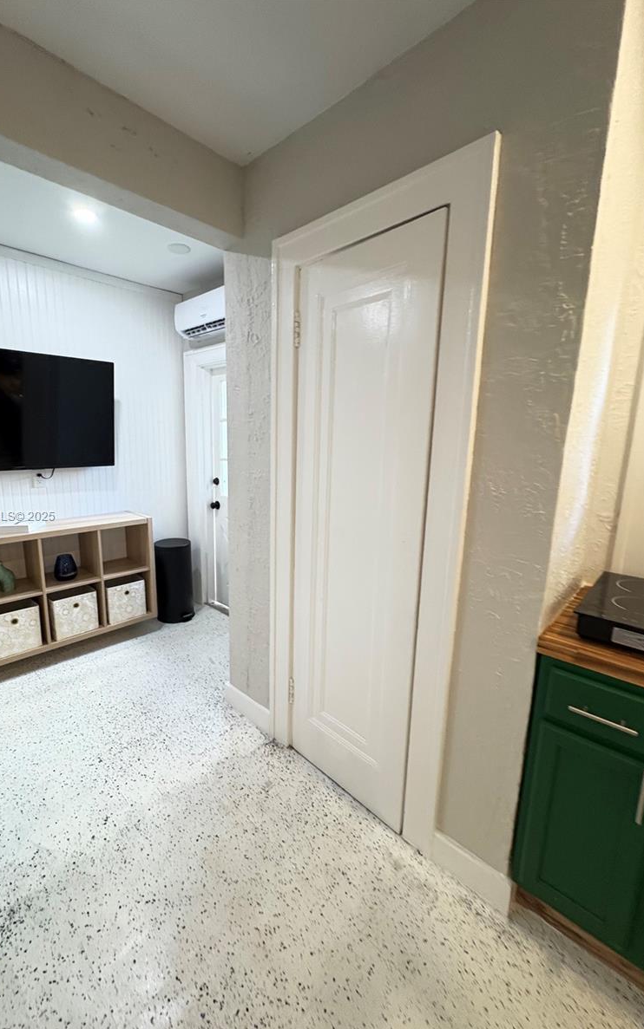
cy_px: 517
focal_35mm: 15
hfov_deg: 74.5
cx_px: 284
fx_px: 421
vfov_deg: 101.5
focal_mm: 2.22
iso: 400
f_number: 2.2
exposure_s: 1/60
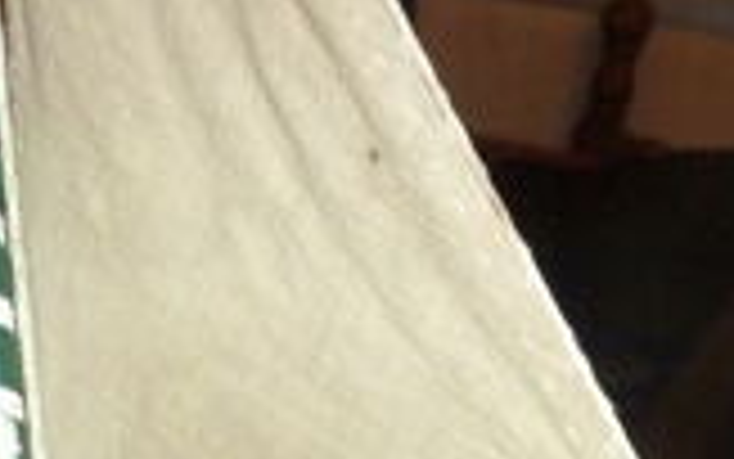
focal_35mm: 78
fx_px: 1561
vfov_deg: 15.2
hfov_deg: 26.1
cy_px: 734
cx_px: 167
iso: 400
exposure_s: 1/30
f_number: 3.3
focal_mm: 4.5
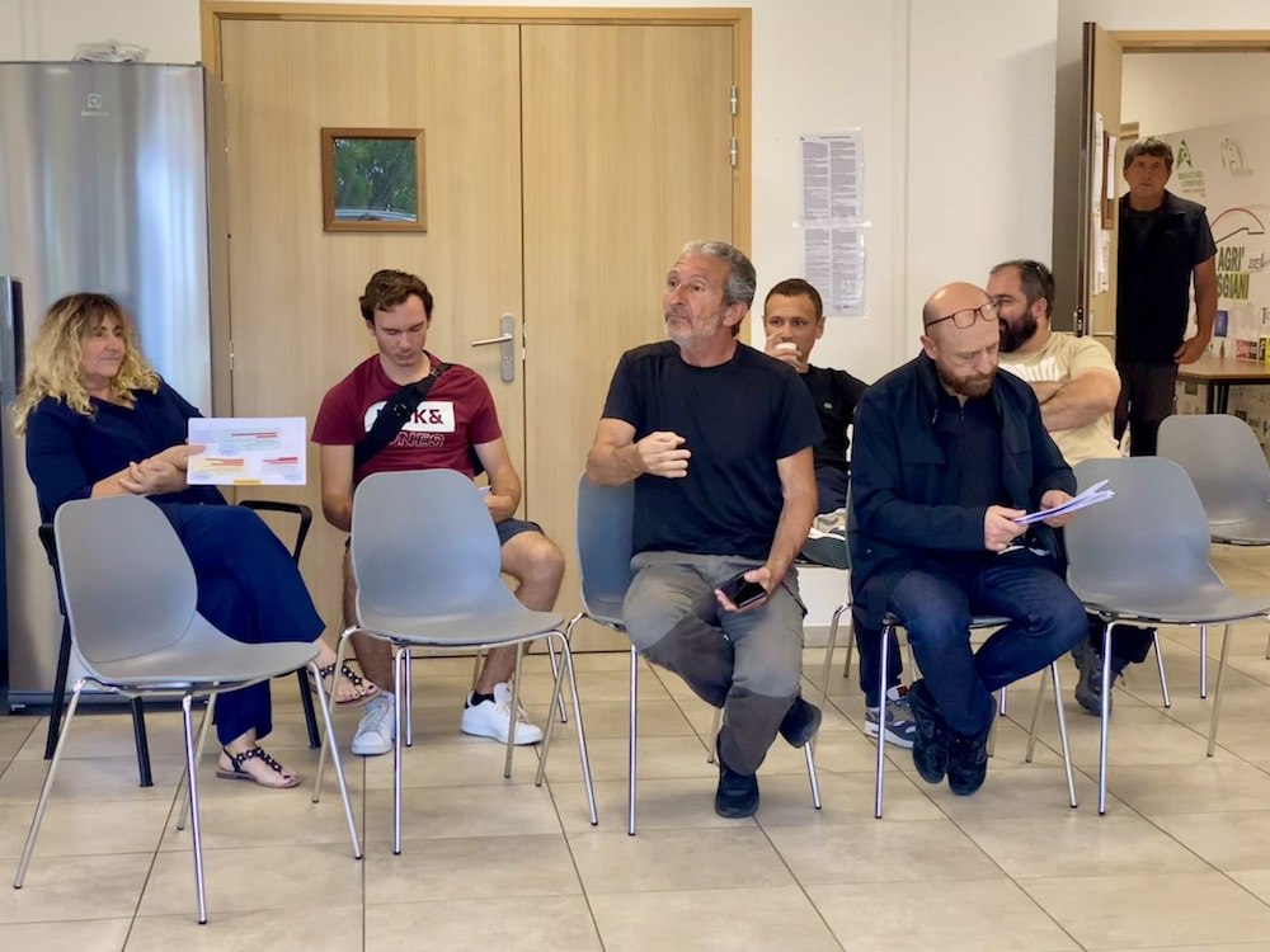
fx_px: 1908
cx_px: 635
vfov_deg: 28.0
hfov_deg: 36.8
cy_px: 476
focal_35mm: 52
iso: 80
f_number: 2
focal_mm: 6
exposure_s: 1/100
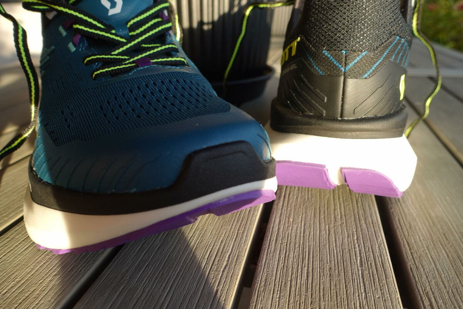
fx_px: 386
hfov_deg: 61.9
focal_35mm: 30
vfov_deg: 43.6
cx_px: 232
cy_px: 154
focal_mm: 11.7
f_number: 4
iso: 80
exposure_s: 1/125
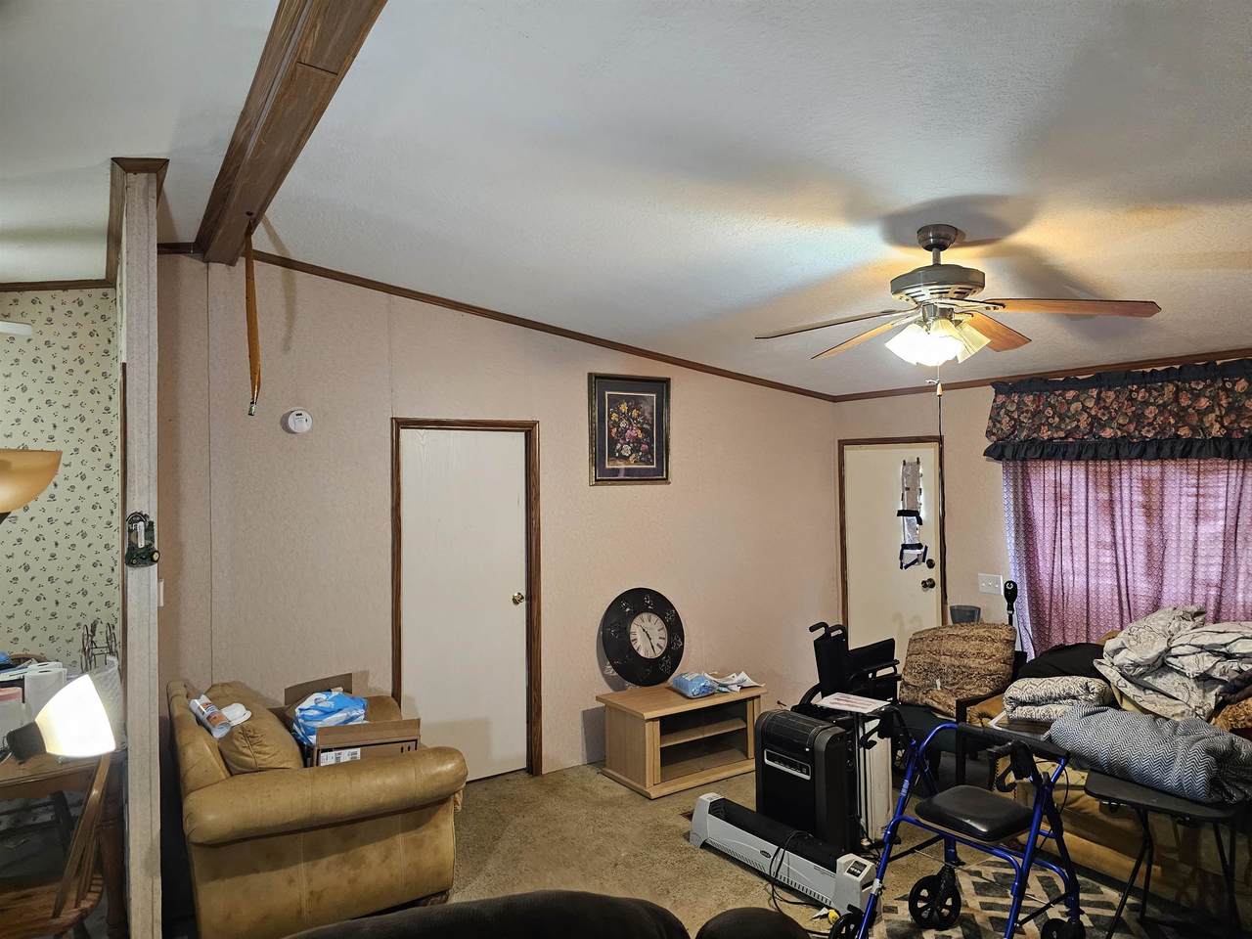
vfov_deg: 58.9
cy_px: 470
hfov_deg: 73.9
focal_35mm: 23
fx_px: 832
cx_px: 626
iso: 1000
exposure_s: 1/120
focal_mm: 6.3
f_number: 1.7
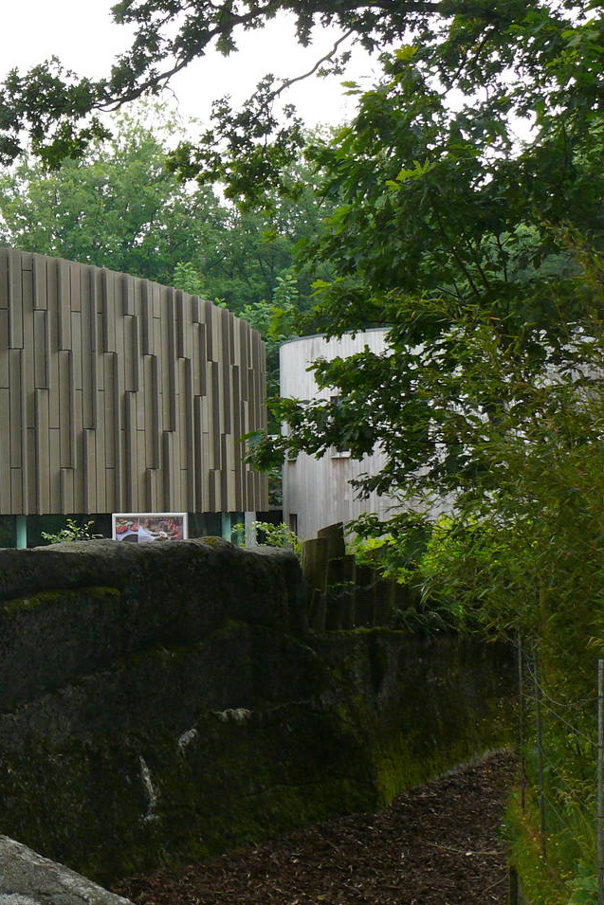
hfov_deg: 20.7
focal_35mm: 61
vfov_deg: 32.9
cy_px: 425
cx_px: -126
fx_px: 1534
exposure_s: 1/250
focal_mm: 7.4
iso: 100
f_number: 4
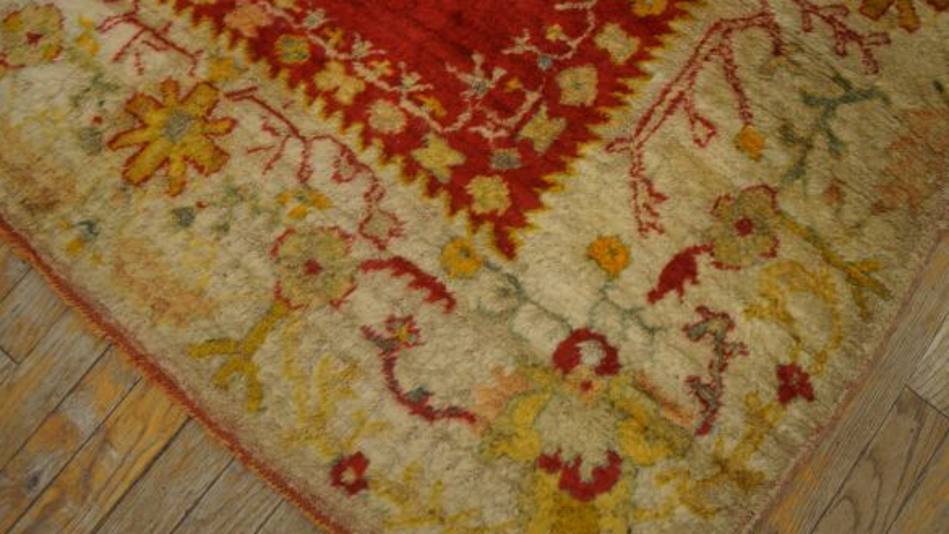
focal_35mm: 29
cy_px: 233
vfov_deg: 40.1
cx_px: 475
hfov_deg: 66.1
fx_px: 730
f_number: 4
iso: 500
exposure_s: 1/60
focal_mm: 18
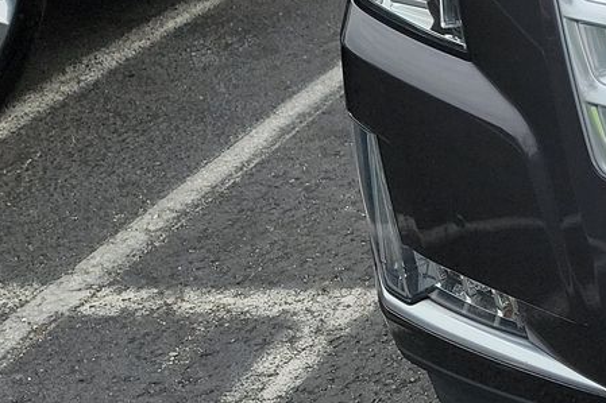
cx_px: 1051
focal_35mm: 89
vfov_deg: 14.6
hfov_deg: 18.5
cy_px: -146
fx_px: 1498
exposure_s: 1/184
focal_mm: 6.7
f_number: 1.8
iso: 50
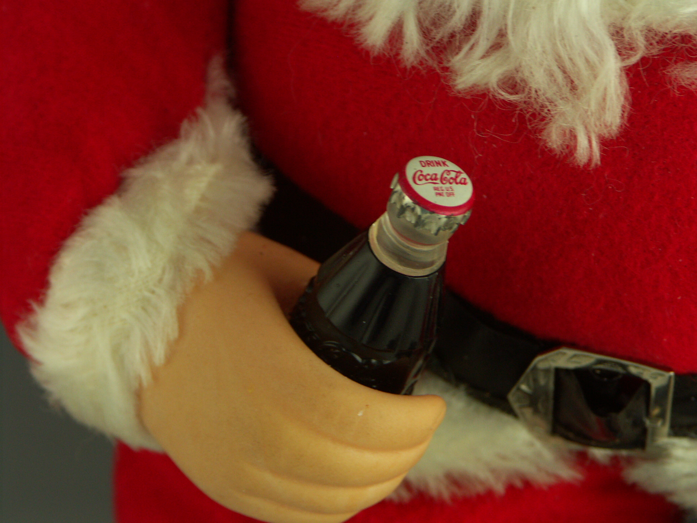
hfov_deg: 9.9
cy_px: 262
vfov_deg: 7.4
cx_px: 348
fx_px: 4027
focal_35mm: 200
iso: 100
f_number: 4.5
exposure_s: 1/40
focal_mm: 50.8
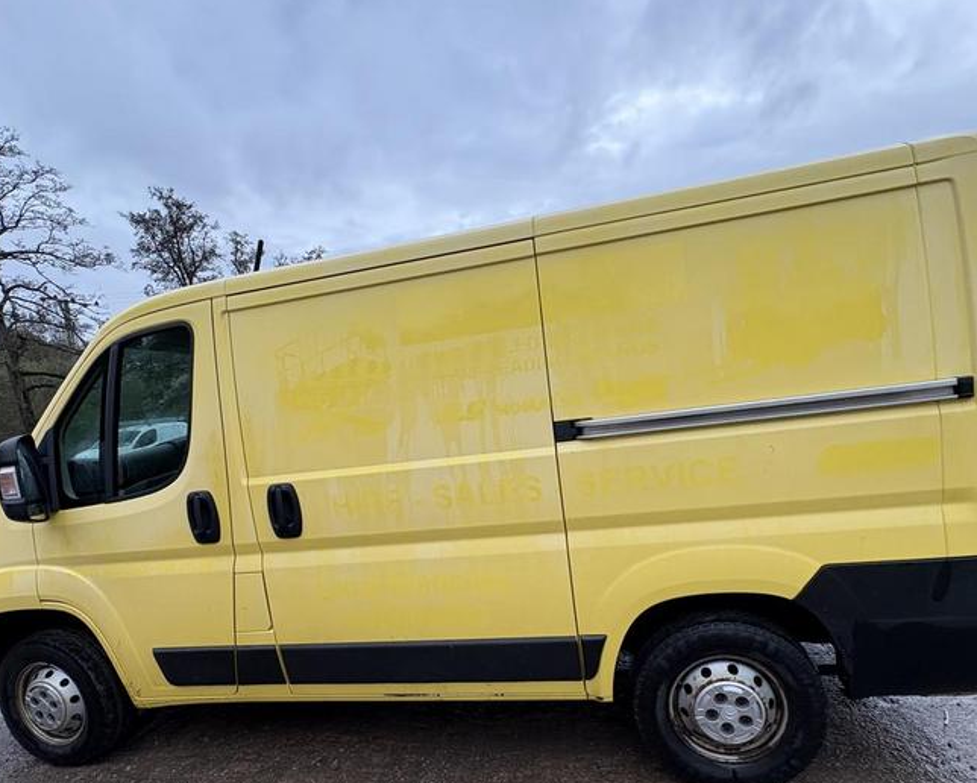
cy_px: 454
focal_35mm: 19
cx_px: 493
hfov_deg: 83.2
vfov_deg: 70.4
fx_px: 550
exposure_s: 1/271
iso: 40
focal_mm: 2.22
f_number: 2.2
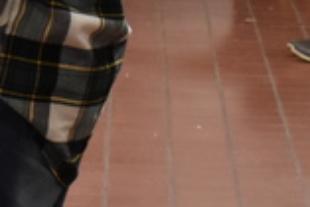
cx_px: -215
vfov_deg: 3.3
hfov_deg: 4.9
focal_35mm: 420
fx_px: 3616
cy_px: 77
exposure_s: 1/100
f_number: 7.1
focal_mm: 55
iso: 2200
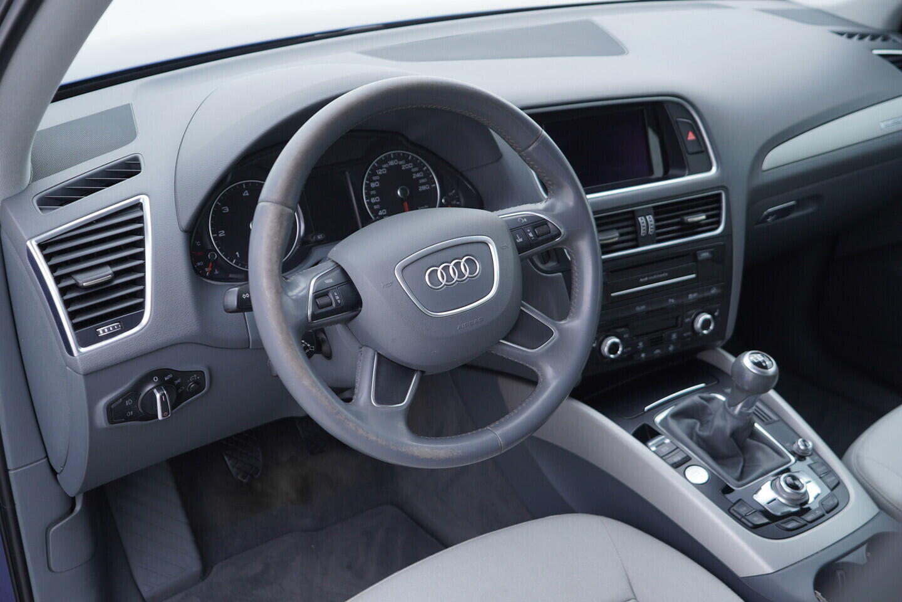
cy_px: 301
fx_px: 902
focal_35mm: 36
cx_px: 451
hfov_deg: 53.1
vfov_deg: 36.9
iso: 125
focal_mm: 24
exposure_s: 1/40
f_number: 2.8
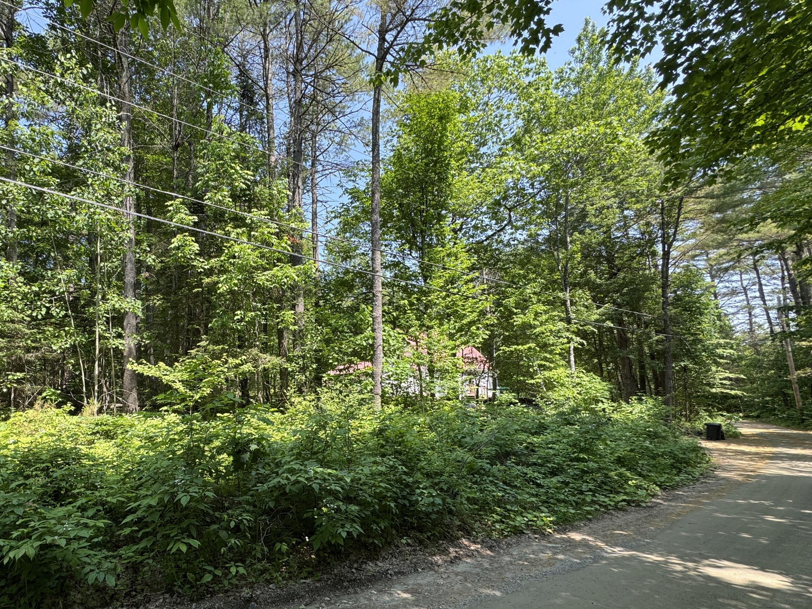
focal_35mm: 18
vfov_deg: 71.2
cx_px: 292
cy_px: 347
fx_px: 422
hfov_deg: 85.6
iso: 40
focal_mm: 2.22
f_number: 2.2
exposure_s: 1/283
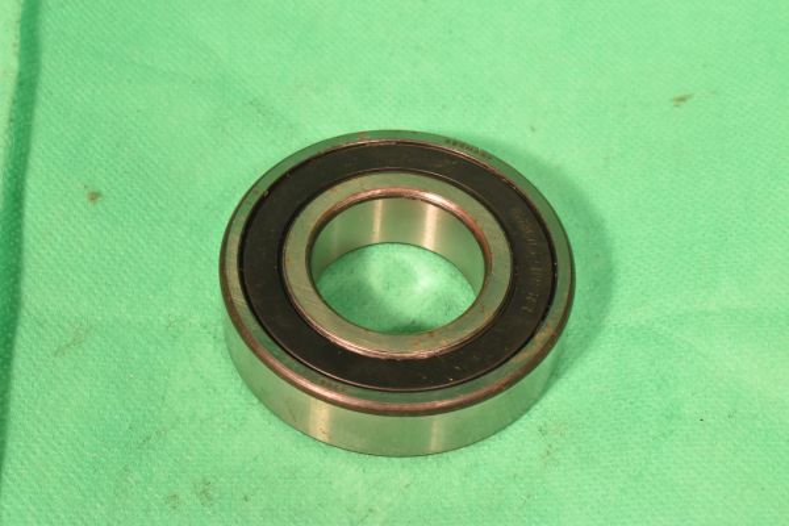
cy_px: 263
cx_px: 394
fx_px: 1644
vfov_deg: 18.2
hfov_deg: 27.0
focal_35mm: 75
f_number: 16
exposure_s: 1/80
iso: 2500
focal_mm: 50
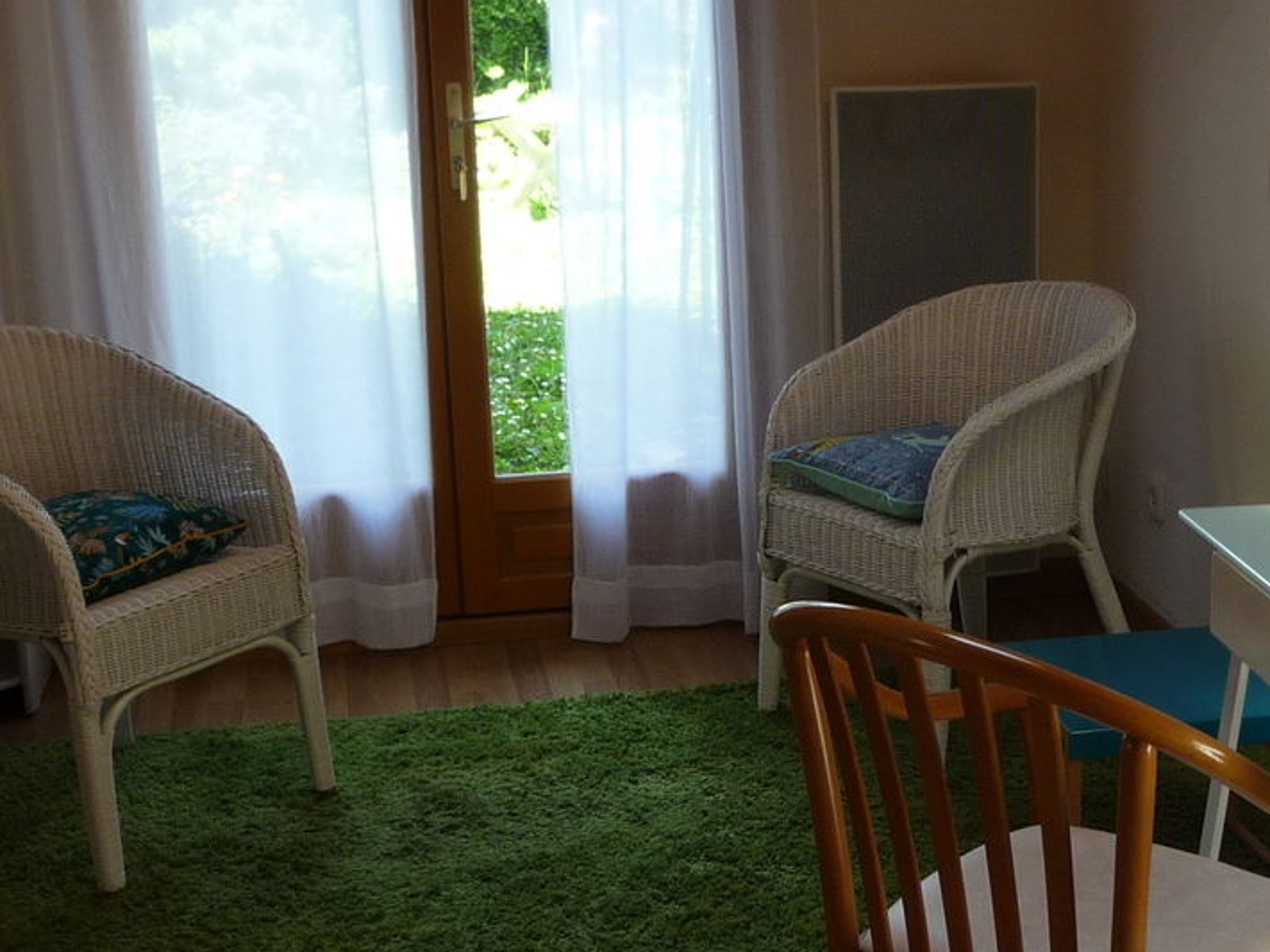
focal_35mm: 63
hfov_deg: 30.1
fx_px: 2311
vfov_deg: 23.2
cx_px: 981
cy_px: 604
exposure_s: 1/40
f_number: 3.3
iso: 100
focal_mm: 4.7
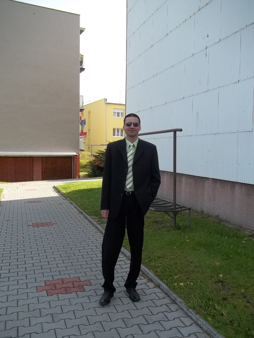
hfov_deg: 44.2
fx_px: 313
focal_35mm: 32
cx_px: 127
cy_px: 169
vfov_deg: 56.8
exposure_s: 1/320
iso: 64
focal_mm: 5.7
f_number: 2.9
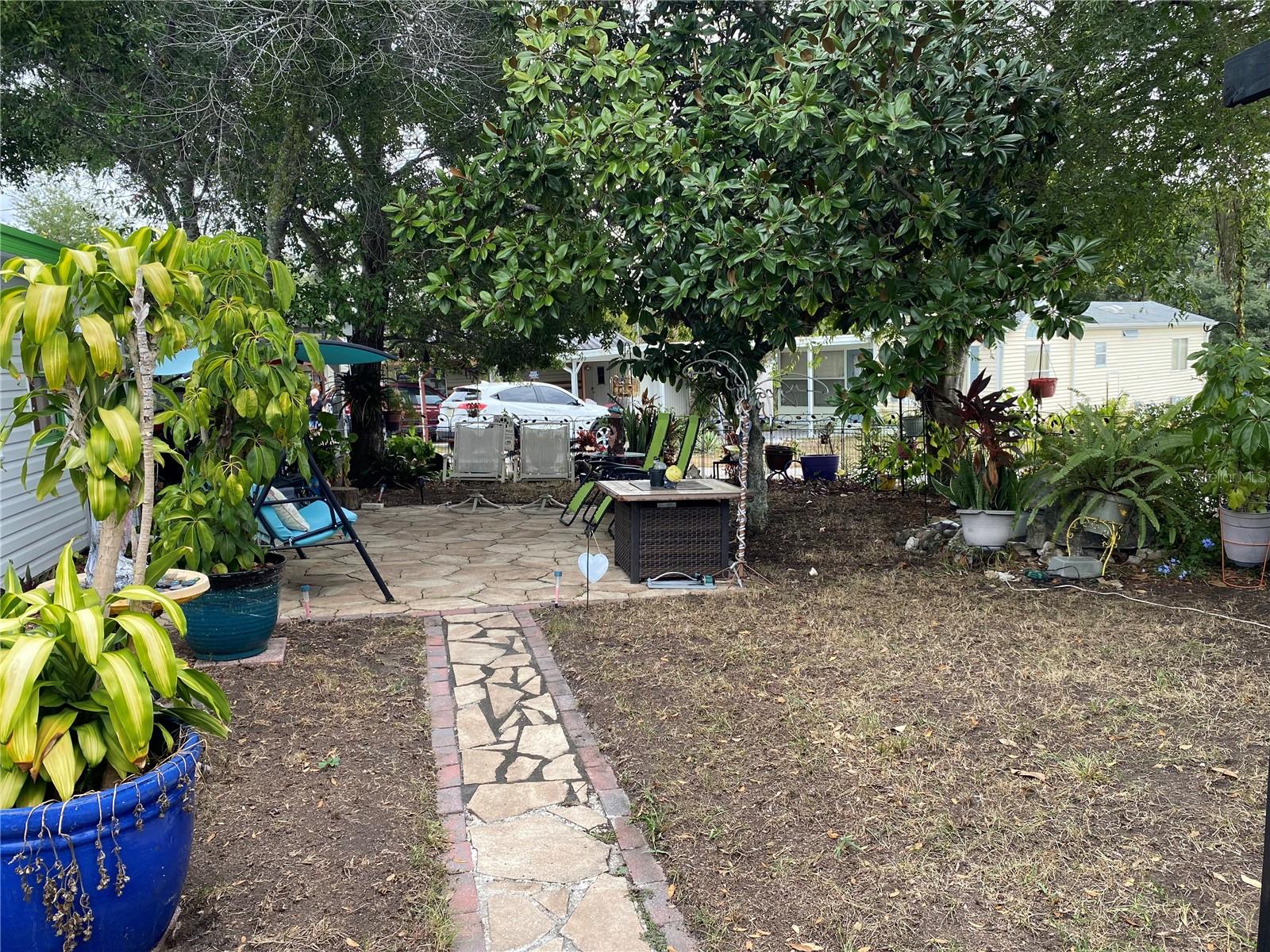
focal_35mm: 26
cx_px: 635
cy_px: 476
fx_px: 954
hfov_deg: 67.3
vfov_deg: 53.1
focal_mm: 4.25
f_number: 1.8
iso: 40
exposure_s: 1/122
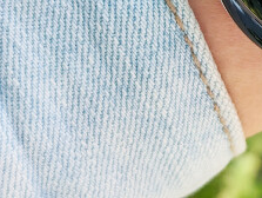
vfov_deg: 9.4
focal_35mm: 155
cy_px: -77
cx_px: 333
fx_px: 1175
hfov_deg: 12.4
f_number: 1.85
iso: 39
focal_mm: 6.81
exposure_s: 1/638
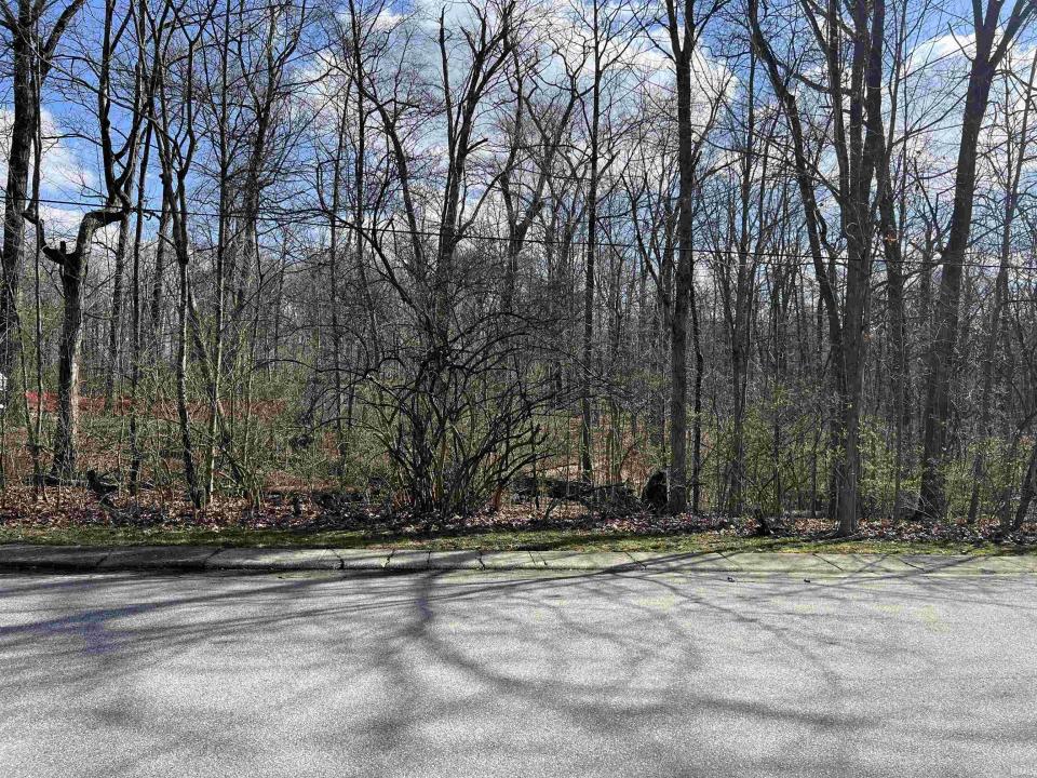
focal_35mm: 26
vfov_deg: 53.1
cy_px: 389
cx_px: 518
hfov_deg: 67.3
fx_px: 779
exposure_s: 1/2513
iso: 50
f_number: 1.5
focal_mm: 5.7
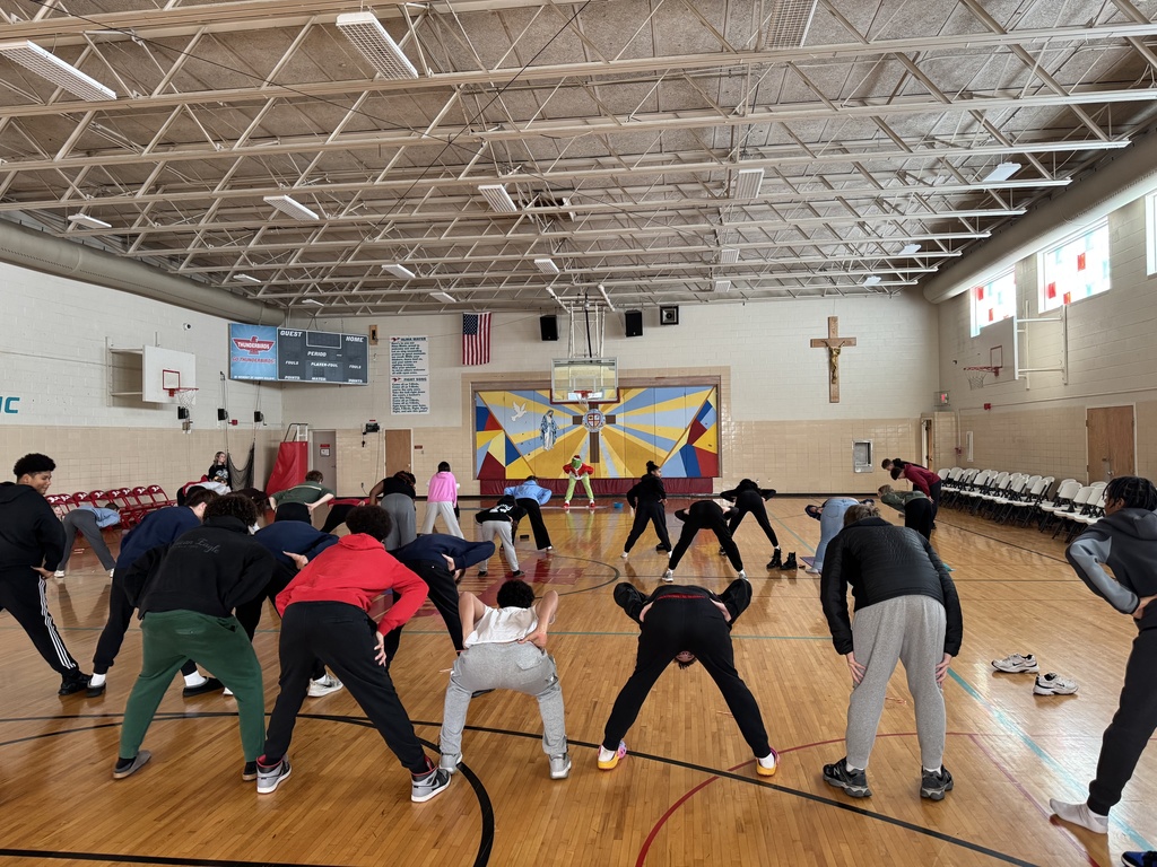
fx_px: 802
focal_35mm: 24
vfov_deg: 56.8
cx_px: 578
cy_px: 434
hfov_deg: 71.6
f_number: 1.78
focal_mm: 6.76
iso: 250
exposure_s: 1/60
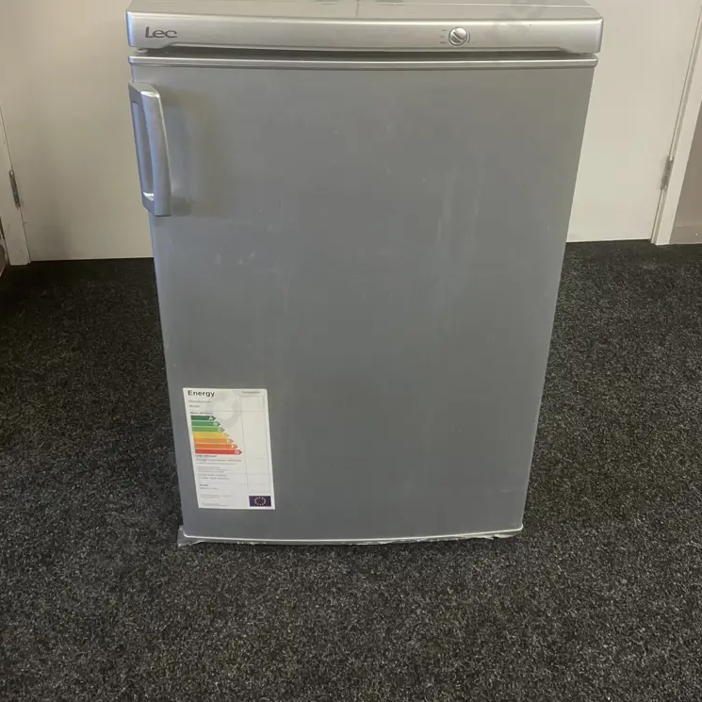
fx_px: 780
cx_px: 358
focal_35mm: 34
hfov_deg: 48.4
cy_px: 229
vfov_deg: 47.6
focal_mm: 3.99
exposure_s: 1/50
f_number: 1.8
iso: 200
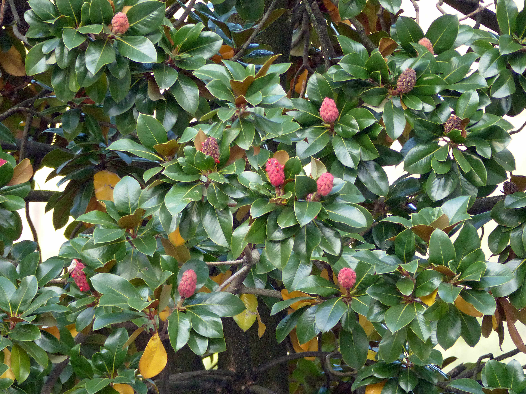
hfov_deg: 2.7
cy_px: 197
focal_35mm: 735
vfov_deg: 2.0
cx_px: 263
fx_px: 11169
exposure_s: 1/125
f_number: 2.8
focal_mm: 108
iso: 320
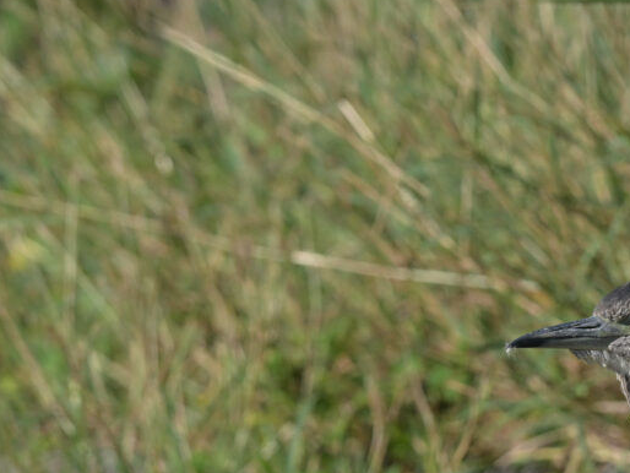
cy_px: 466
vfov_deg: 1.1
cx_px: 509
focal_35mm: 1313
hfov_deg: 1.5
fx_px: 23907
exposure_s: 1/1000
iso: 320
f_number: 8
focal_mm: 390
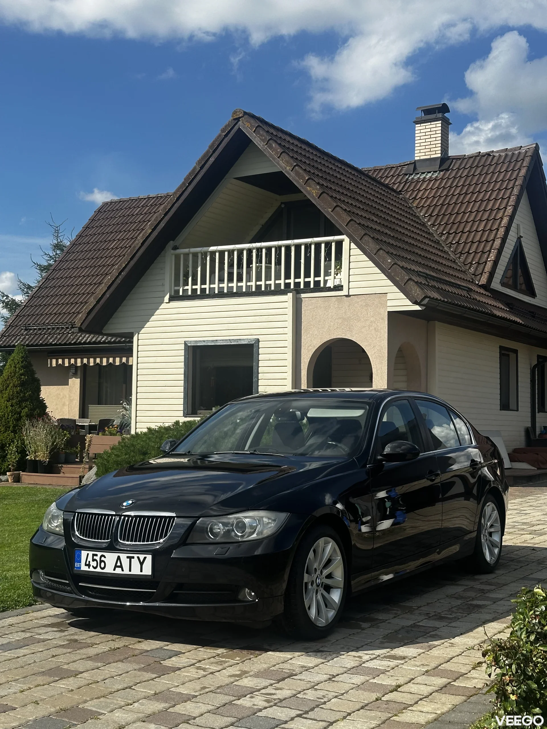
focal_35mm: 48
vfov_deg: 39.7
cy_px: 364
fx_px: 1011
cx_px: 274
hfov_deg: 30.3
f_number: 1.78
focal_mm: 6.86
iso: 64
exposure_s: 1/4016
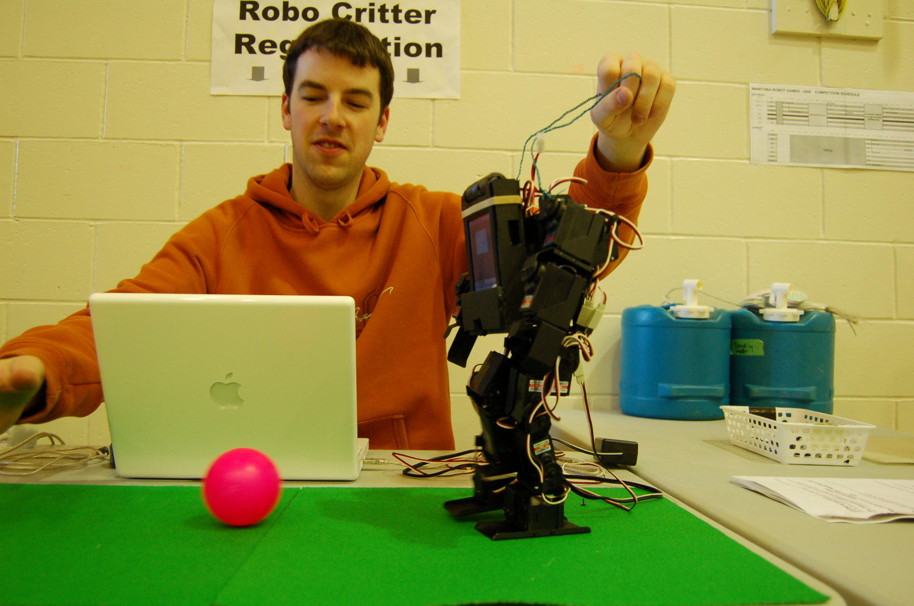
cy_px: 303
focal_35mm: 30
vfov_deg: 43.5
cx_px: 457
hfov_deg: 62.0
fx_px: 760
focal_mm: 20
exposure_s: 1/50
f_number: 4
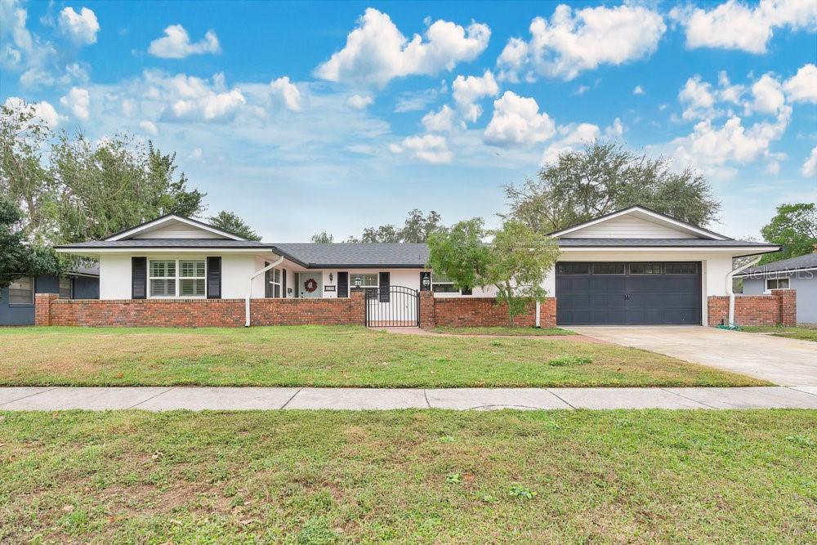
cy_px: 272
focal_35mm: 17
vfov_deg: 70.5
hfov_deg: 93.3
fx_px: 386
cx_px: 408
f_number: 8
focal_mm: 17
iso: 100
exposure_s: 1/125
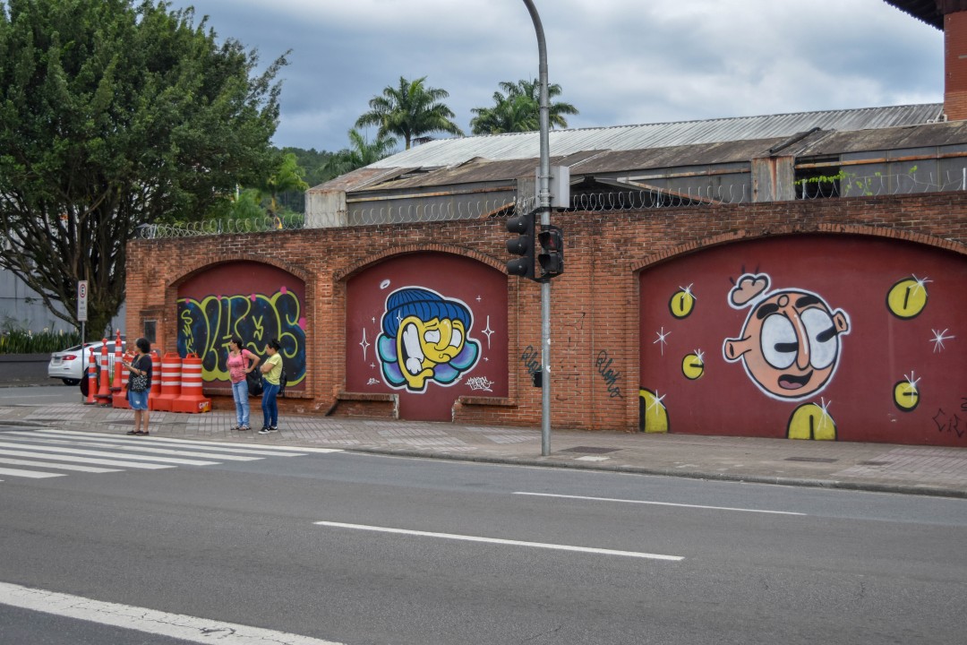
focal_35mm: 45
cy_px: 322
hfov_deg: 43.6
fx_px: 1209
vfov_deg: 29.9
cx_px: 484
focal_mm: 30
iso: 450
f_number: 4.2
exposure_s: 1/1000
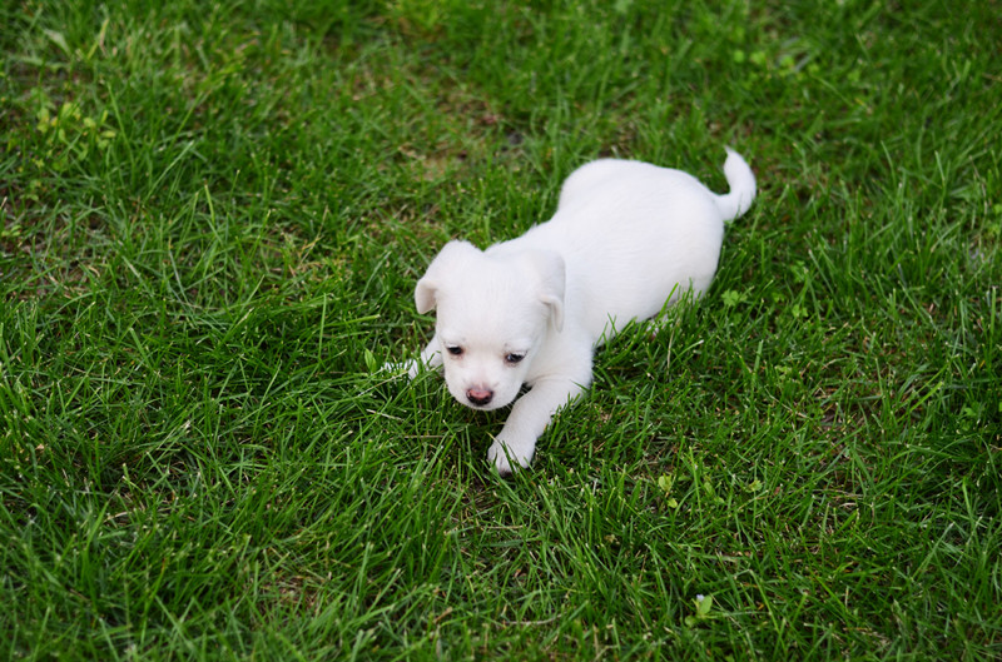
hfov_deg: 27.1
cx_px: 501
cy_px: 331
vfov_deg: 18.1
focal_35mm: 75
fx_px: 2082
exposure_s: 1/200
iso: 100
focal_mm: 50
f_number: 2.2
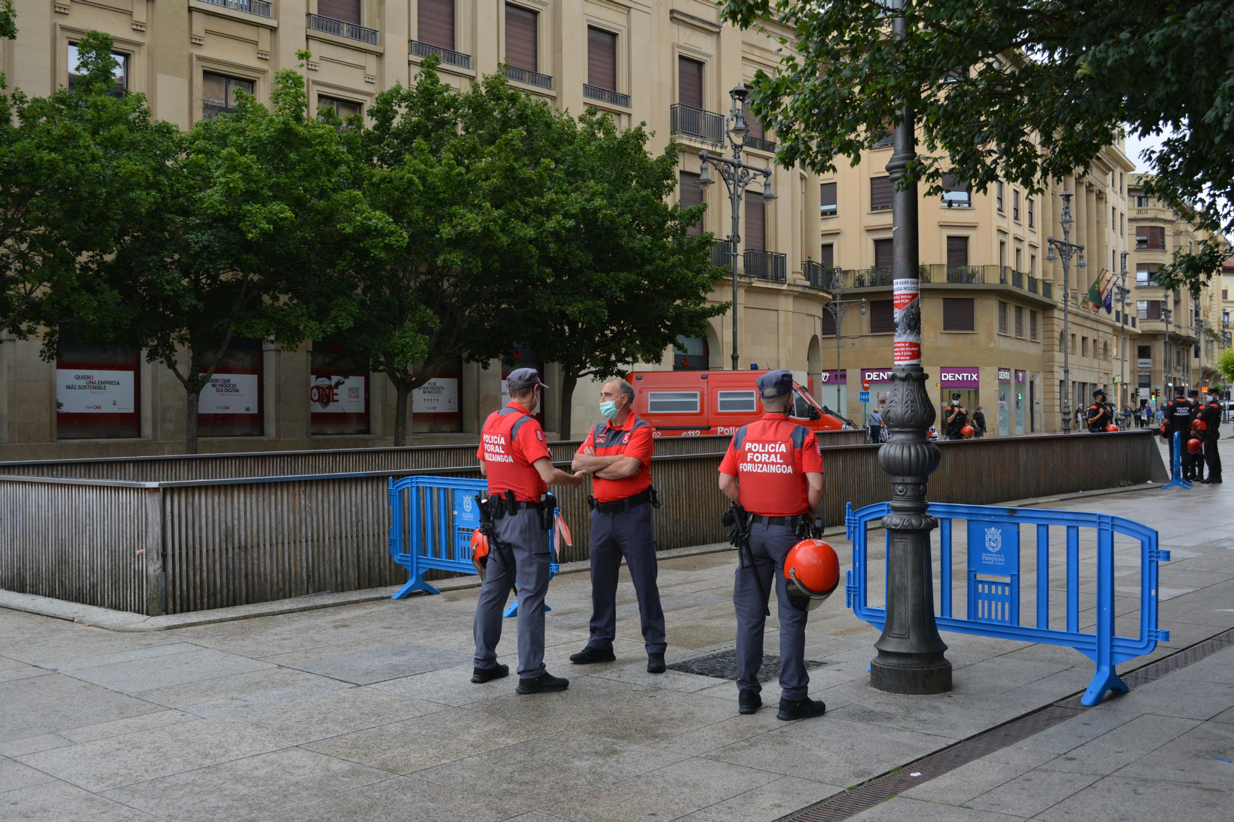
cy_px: 411
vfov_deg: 34.2
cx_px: 617
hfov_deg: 49.6
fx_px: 1337
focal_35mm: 39
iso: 800
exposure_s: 1/500
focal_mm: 26
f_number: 5.6
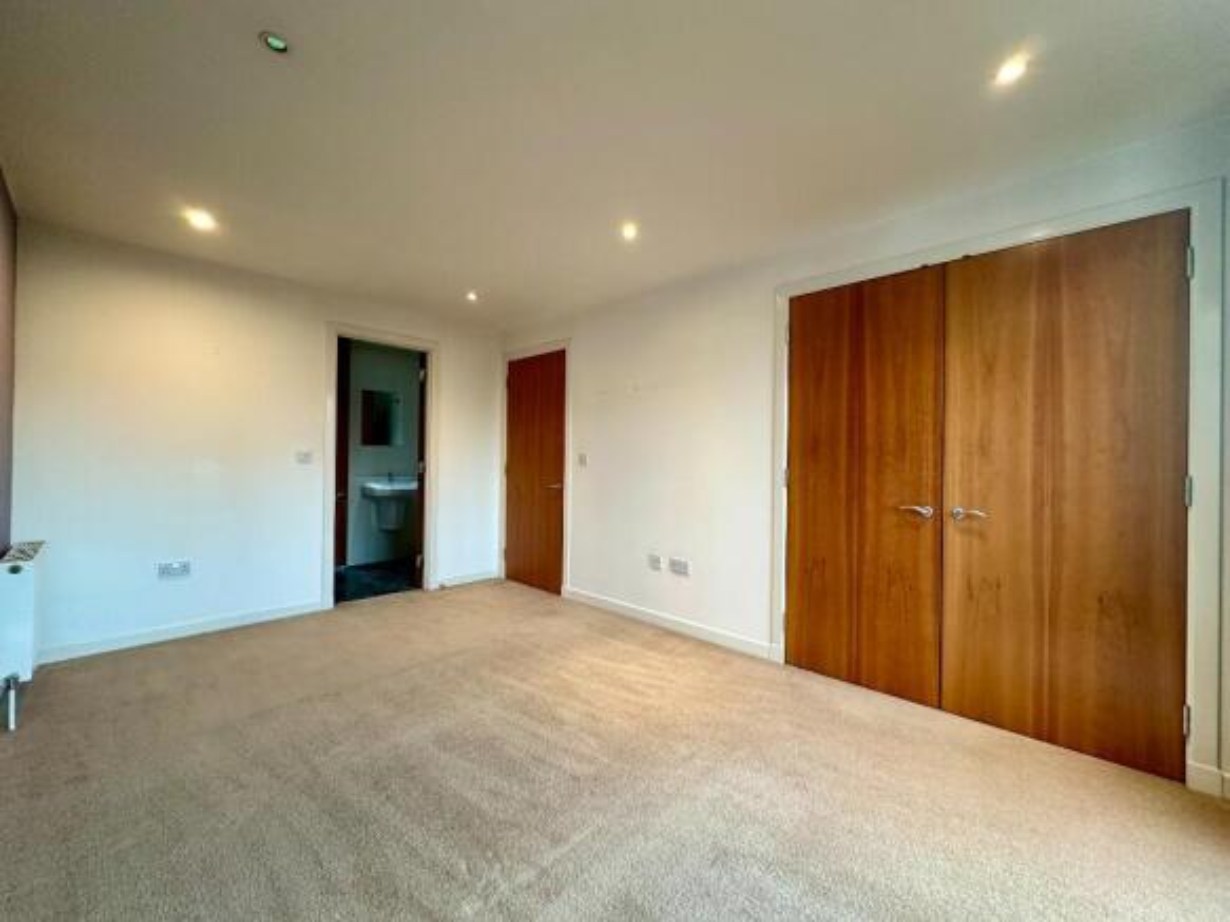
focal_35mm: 14
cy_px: 461
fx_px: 497
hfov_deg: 102.1
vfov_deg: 85.7
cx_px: 615
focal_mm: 2.22
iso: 200
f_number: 2.2
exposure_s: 1/50
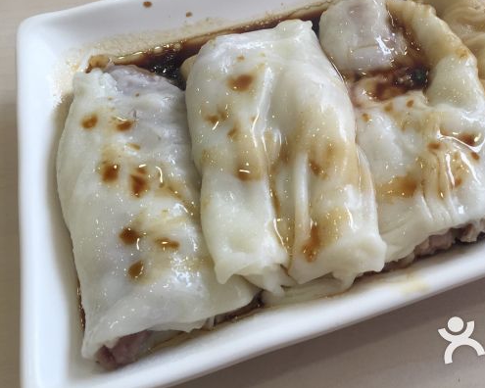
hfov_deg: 44.8
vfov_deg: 37.0
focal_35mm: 40
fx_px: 574
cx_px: 341
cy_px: 134
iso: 50
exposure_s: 1/100
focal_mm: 4.15
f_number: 2.2
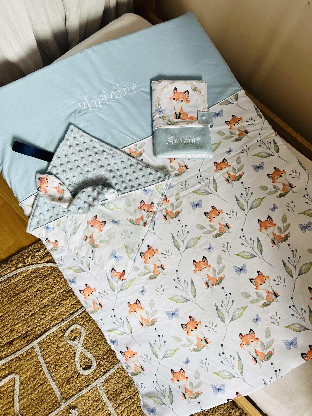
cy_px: 208
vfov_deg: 67.3
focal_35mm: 26
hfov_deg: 53.1
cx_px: 156
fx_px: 312
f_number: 1.5
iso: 64
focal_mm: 5.7
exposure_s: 1/121
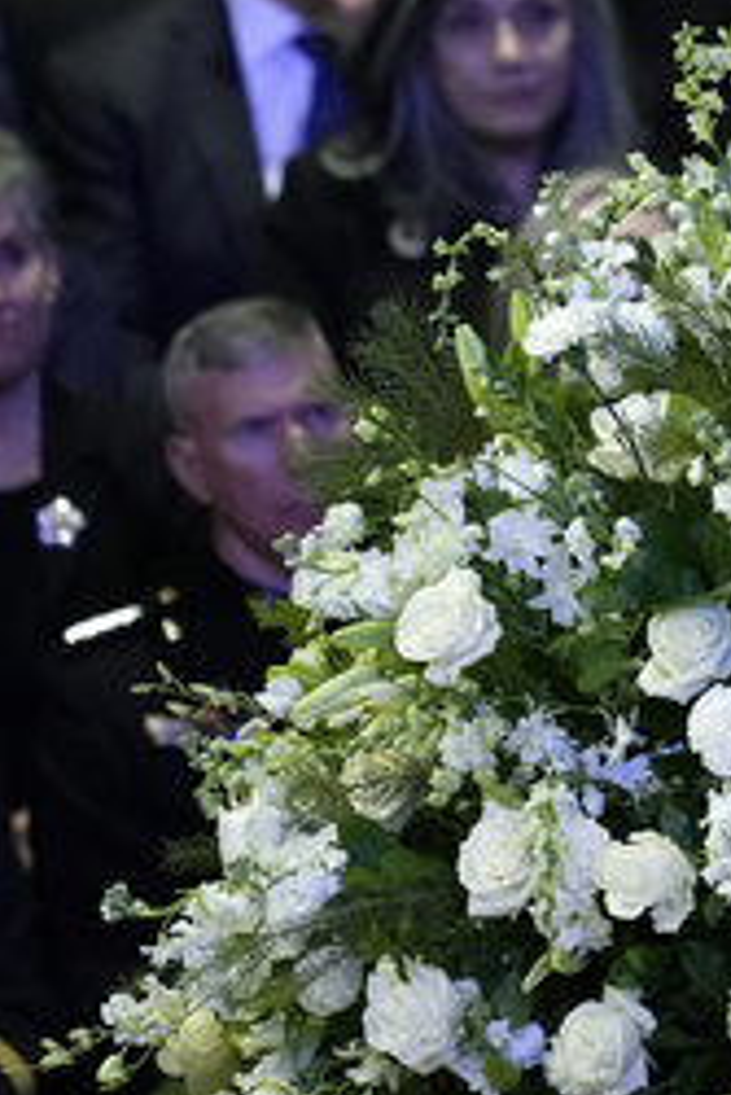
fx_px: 37409
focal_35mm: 1230
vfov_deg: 1.7
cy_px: -265
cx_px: 1466
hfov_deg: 1.1
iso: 5000
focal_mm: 300
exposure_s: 1/400
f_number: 2.8
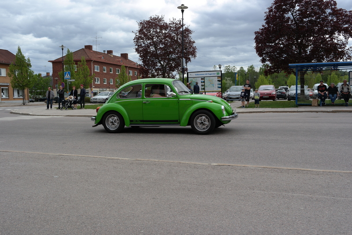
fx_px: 293
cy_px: 118
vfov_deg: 43.6
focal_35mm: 30
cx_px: 176
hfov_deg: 61.9
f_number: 5
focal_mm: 20
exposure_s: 1/250
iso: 100
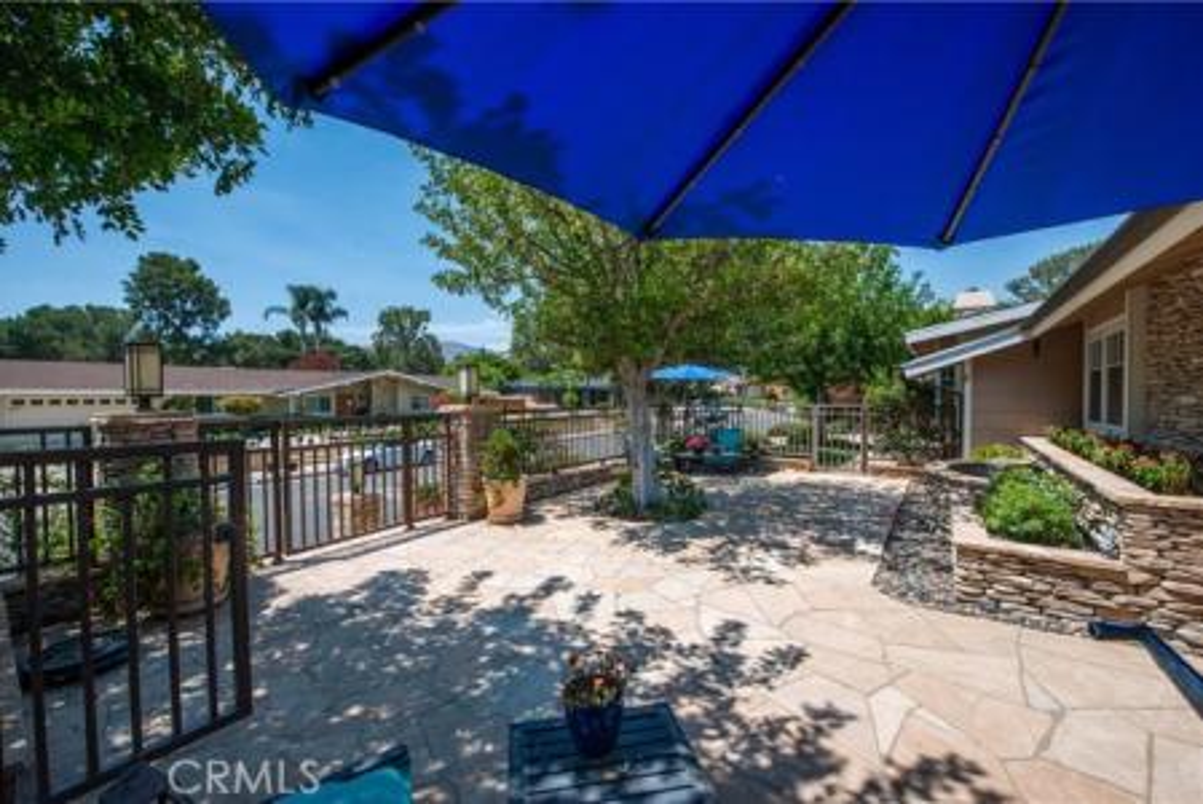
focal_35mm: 14
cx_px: 602
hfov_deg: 104.2
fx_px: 468
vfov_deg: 81.3
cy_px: 402
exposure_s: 1/1000
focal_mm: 14
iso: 400
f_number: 7.1
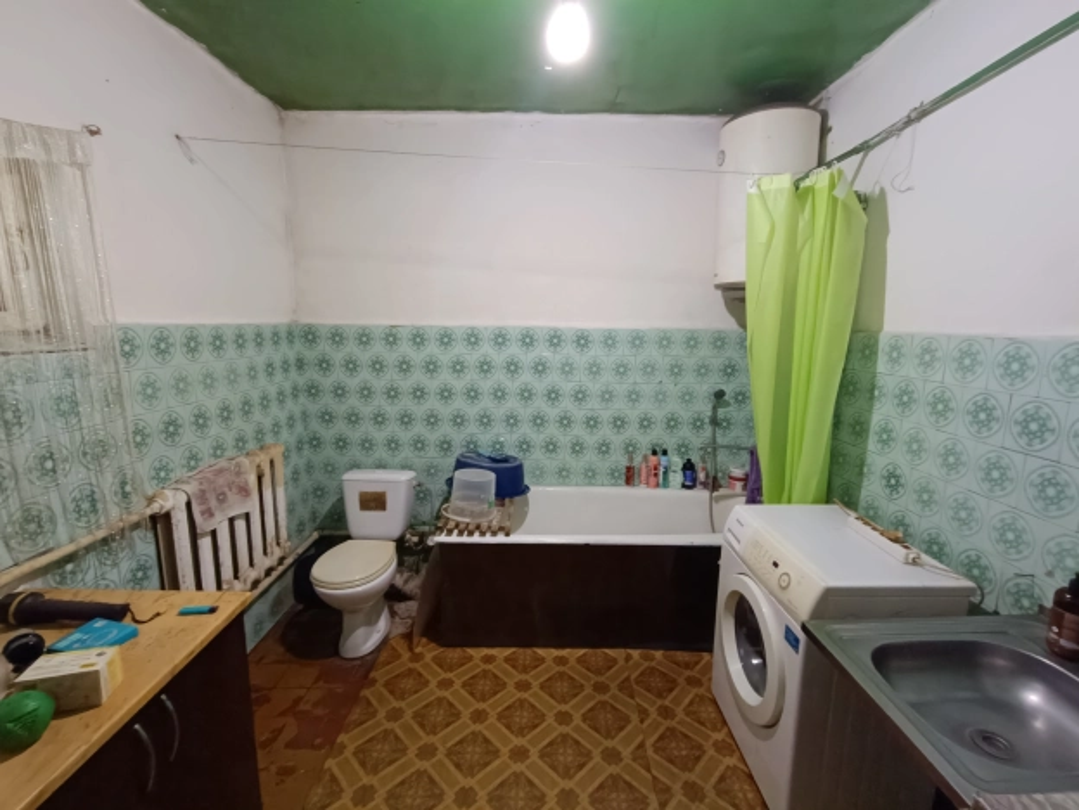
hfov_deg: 94.5
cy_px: 405
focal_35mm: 16
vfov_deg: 78.1
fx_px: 499
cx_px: 540
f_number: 2.2
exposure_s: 1/25
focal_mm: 1.66
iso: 828
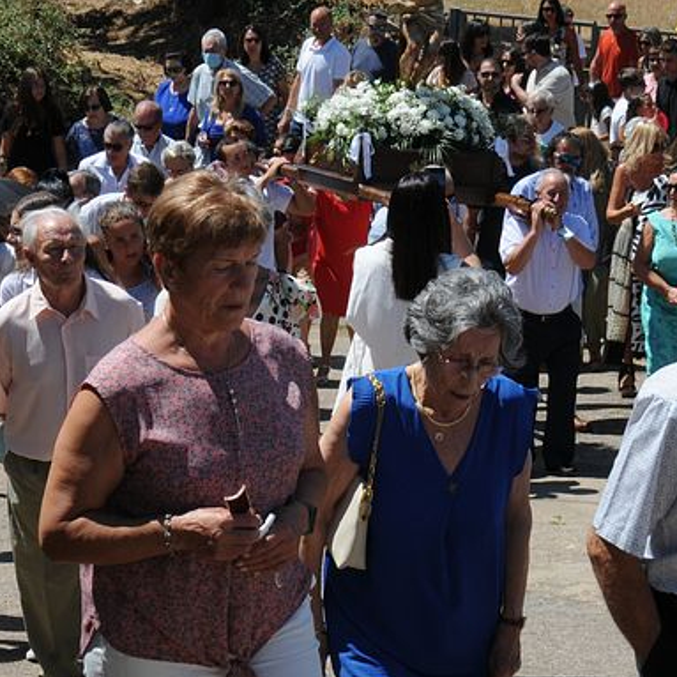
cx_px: 483
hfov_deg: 11.9
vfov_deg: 11.9
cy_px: 186
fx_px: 3253
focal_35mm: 147
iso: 200
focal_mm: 52
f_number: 18
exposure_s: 1/125
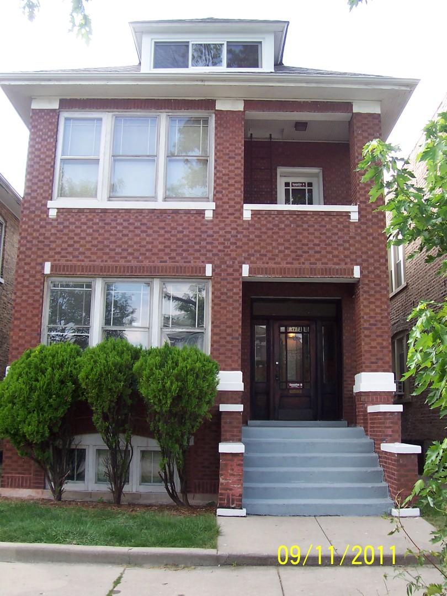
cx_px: 224
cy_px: 298
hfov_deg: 38.7
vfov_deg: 50.1
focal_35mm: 37
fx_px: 637
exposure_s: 1/180
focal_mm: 5.6
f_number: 2.8
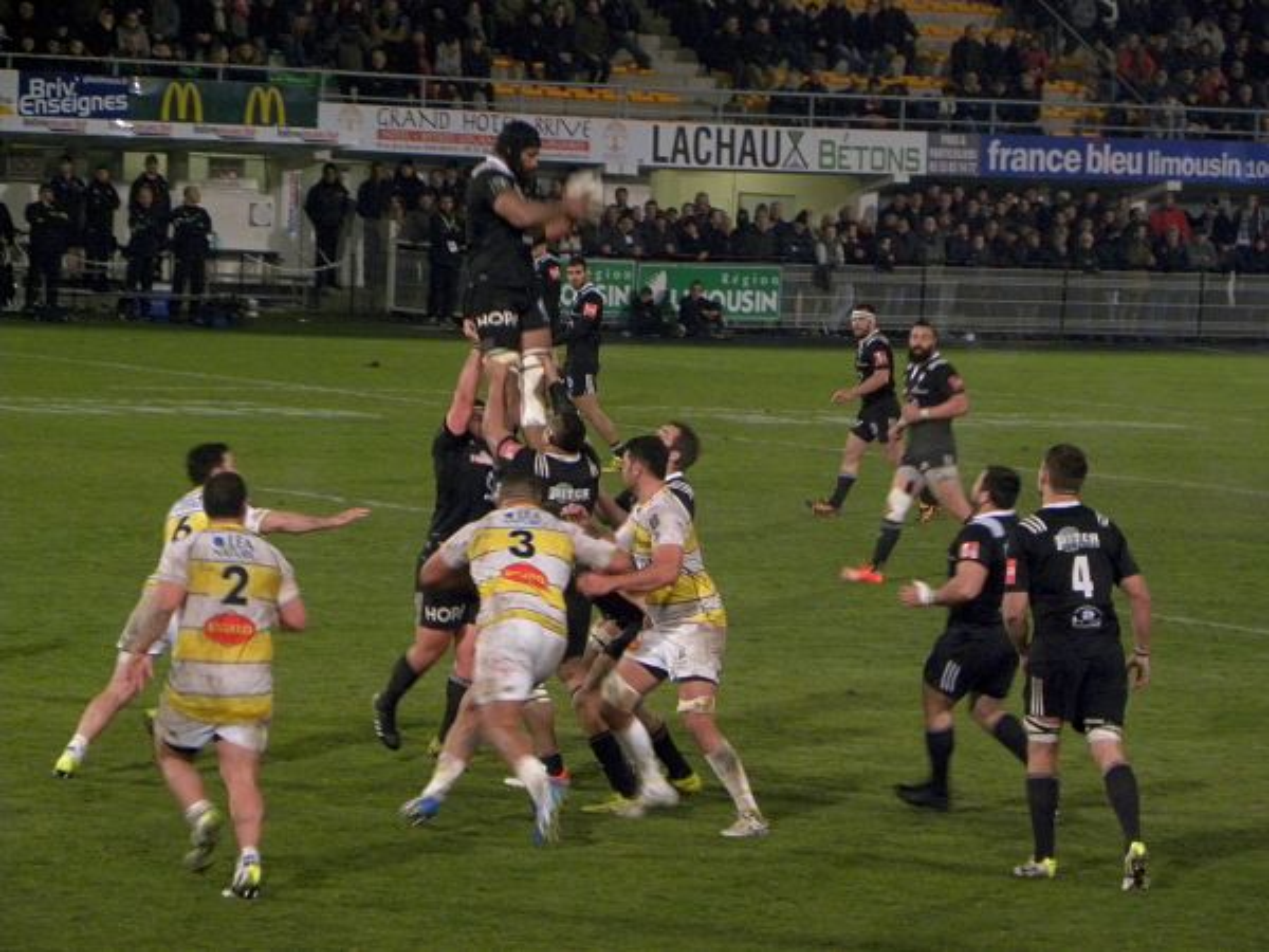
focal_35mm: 212
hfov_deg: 9.3
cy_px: 476
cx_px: 634
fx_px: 7772
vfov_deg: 7.0
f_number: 4.5
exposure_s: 1/55.5
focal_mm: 37.7
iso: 400
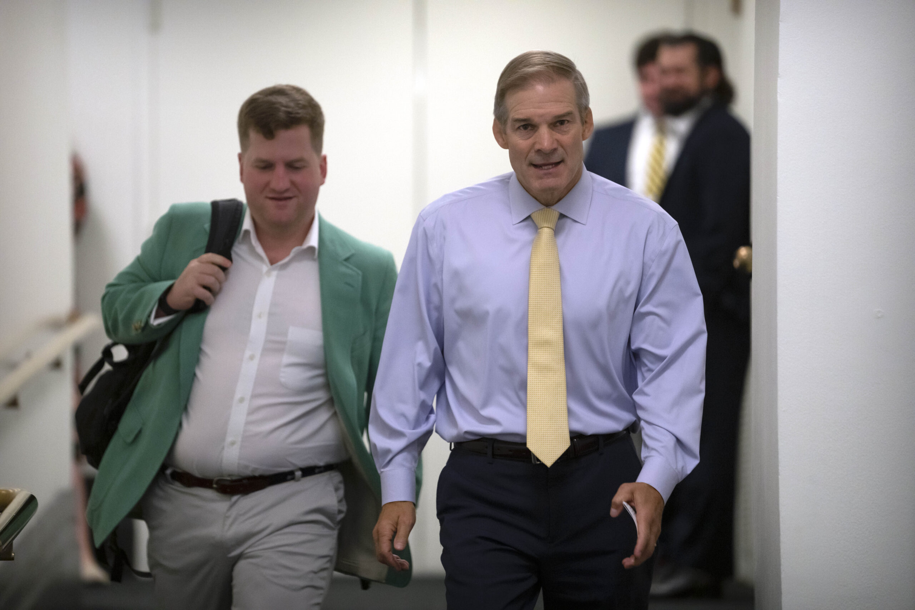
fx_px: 5083
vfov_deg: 6.9
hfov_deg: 10.3
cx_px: 458
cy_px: 305
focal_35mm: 200
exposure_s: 1/400
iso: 5000
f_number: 2.8
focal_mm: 200
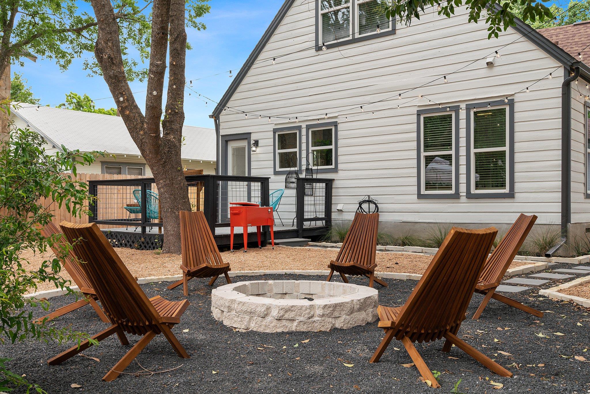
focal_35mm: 33
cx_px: 295
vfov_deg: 40.0
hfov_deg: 57.2
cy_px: 197
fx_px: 541
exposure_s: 1/125
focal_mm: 22
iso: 250
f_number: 7.1
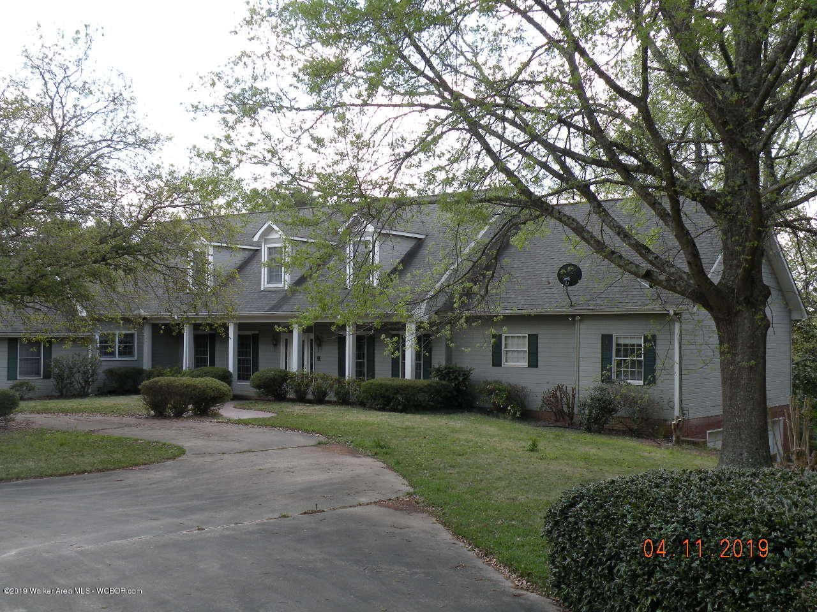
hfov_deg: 44.8
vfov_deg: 34.3
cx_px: 408
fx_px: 991
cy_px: 306
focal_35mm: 42
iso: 64
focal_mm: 7.4
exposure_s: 1/116
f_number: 4
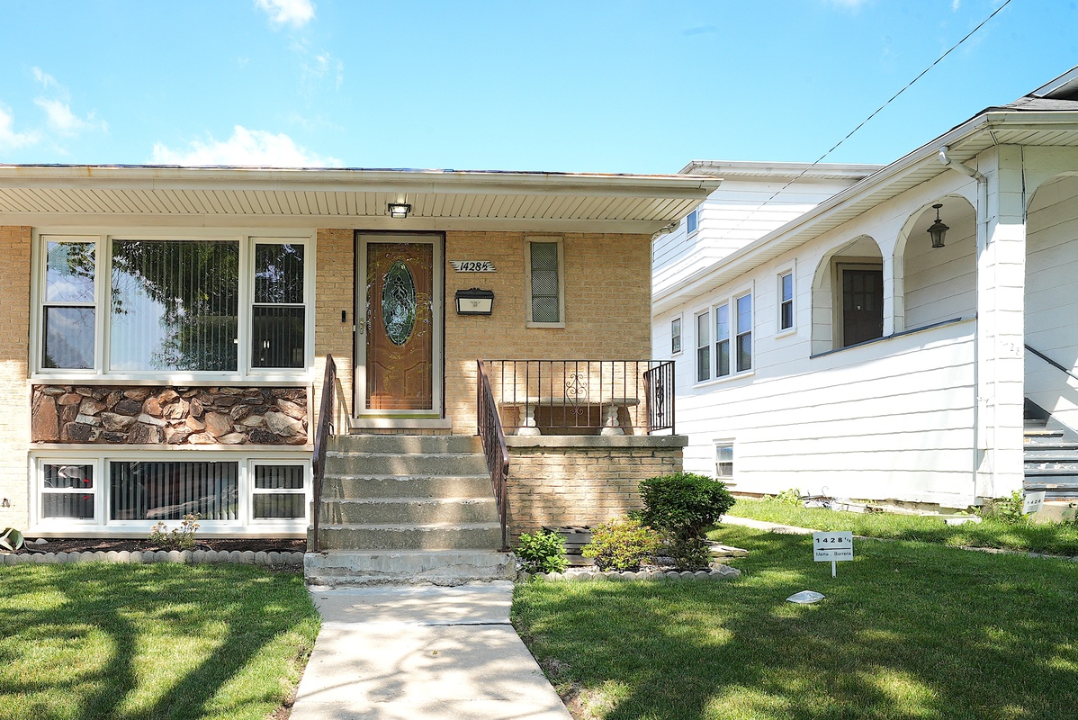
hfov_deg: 66.5
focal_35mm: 27
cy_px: 462
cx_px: 412
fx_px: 809
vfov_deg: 47.4
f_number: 16
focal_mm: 20
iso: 640
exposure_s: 1/125
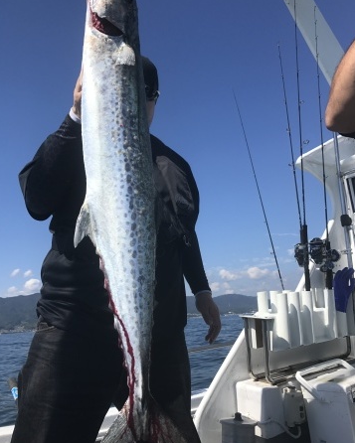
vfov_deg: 58.7
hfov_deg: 48.5
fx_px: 394
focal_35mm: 30
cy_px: 207
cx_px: 176
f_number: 1.8
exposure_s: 1/2994
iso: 20
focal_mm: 3.99
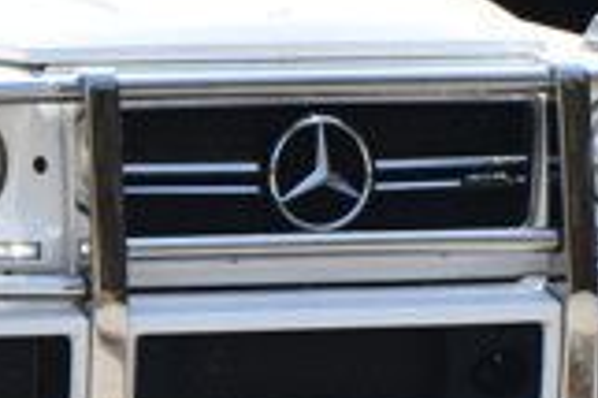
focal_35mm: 586
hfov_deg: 3.5
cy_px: -2
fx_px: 9724
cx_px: -149
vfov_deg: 2.3
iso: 200
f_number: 8
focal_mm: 98
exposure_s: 1/250
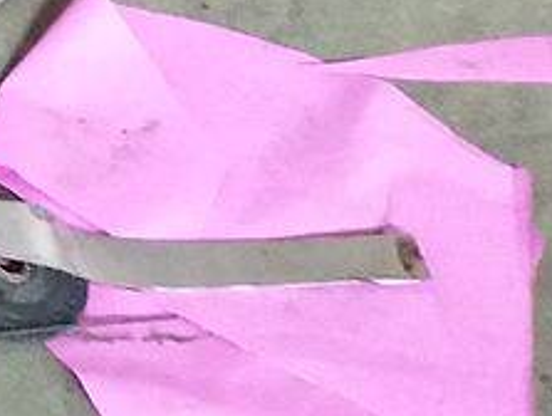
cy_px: -688
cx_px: -785
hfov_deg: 11.1
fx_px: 2380
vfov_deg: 8.8
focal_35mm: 149
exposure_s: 1/33.3
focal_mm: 3.88
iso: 320
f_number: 2
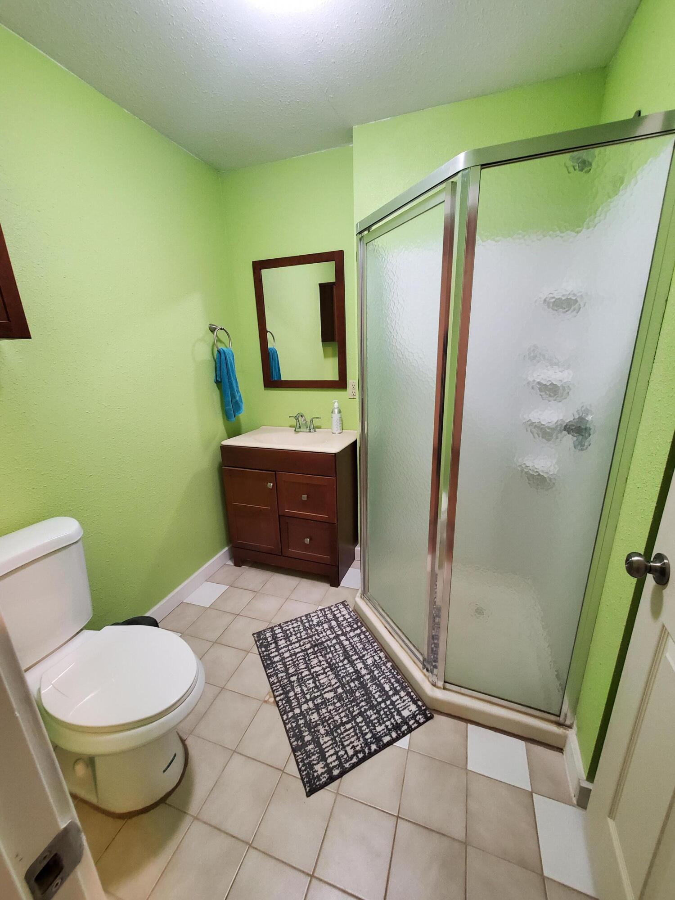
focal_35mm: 13
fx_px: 338
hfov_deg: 89.9
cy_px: 450
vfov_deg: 106.2
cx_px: 338
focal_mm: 1.8
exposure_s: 1/30
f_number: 2.2
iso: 500
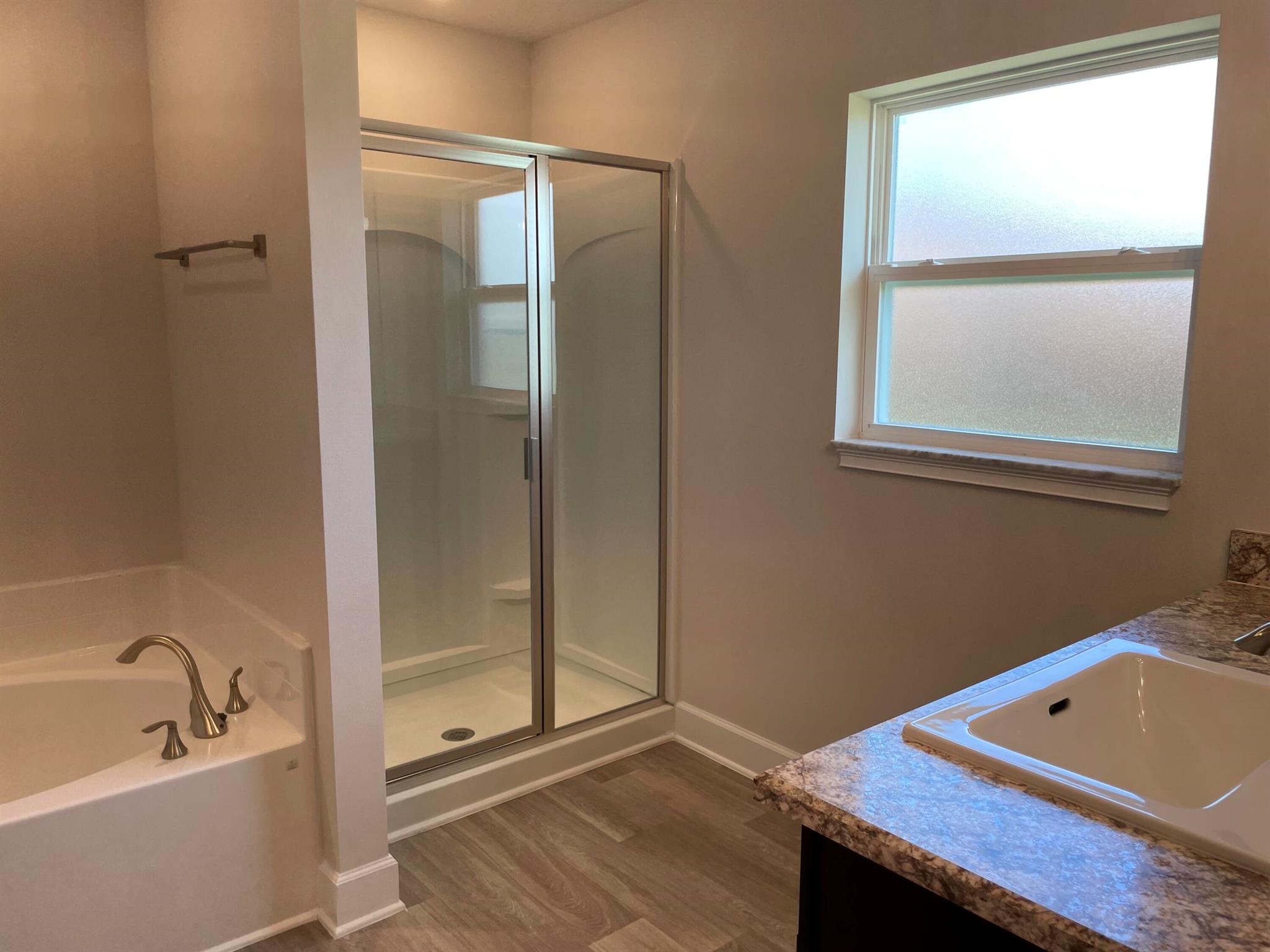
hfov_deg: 67.3
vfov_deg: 53.1
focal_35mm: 26
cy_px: 476
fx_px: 954
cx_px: 635
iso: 40
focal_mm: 4.2
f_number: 1.6
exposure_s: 1/120
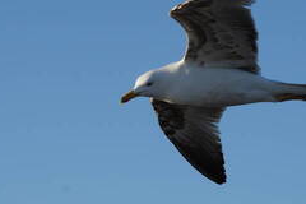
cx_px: 193
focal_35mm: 260
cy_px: 87
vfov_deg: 5.3
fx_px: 2209
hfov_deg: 7.9
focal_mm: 99
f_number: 11
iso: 400
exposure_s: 1/500
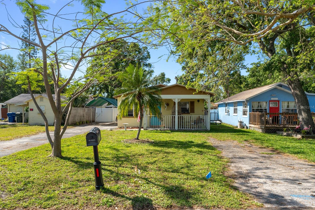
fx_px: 219
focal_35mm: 25
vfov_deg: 51.3
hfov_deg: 71.5
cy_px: 107
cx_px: 154
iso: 250
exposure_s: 1/200
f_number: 9
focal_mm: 24
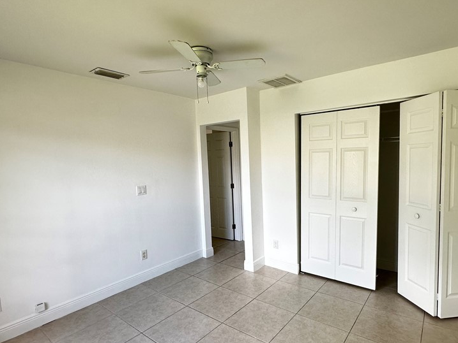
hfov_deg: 81.4
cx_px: 255
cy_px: 182
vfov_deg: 65.9
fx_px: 265
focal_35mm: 20
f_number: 2.2
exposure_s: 1/99
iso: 125
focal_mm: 2.22
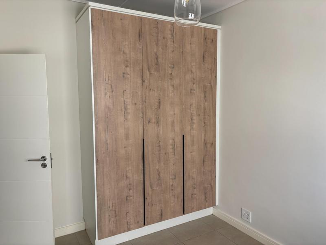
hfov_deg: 67.3
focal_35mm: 26
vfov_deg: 53.1
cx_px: 163
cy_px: 122
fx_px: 245
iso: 32
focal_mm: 5.96
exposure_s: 1/160
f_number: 1.6
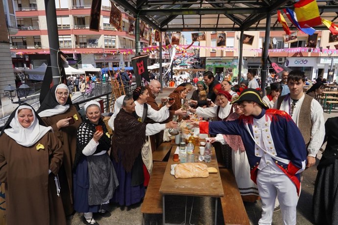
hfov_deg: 73.7
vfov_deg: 53.1
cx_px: 169
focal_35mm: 24
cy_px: 112
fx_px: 225
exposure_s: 1/500
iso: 800
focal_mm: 24
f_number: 13
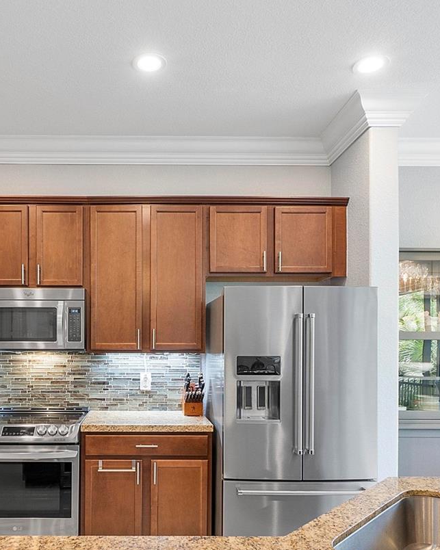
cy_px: 343
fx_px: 456
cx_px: 151
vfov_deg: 61.4
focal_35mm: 28
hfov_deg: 50.7
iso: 160
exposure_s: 1/3
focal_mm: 10
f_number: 11
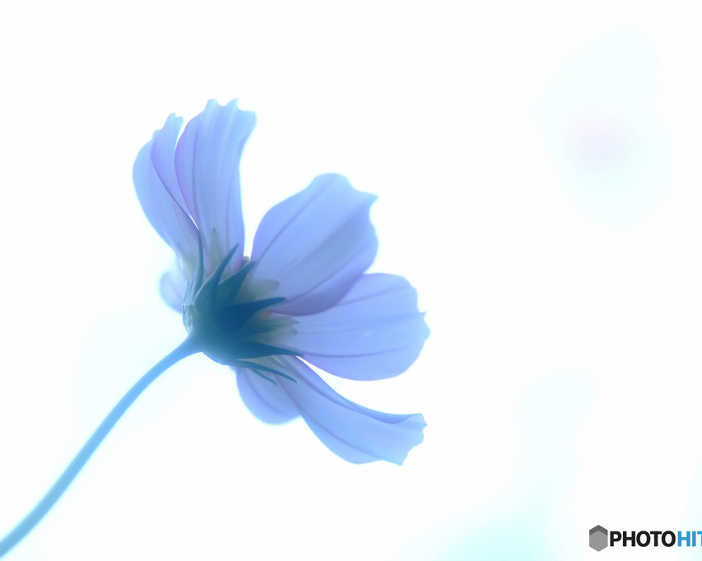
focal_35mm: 246
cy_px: 280
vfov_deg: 6.3
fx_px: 5110
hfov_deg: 7.9
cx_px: 311
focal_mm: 145
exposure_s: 1/500
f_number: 5
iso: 400
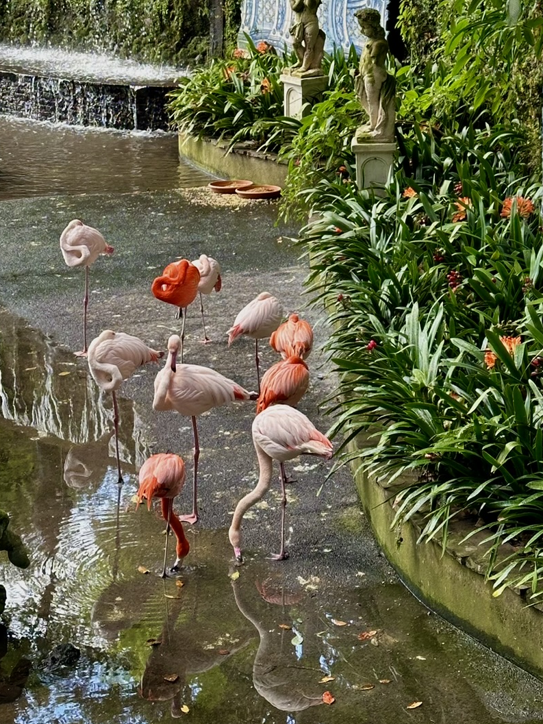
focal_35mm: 93
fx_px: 1945
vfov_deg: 20.7
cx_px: 332
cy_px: 87
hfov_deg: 15.9
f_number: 1.78
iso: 50
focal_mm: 6.86
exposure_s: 1/121
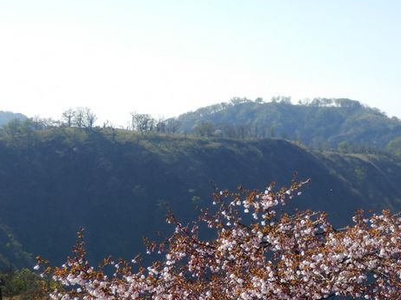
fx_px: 1528
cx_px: 326
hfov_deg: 14.9
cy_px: 179
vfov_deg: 11.2
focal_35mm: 132
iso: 80
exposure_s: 1/500
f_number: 4.9
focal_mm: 13.5
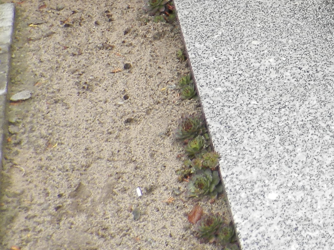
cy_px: -69
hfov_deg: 21.0
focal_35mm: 78
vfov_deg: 17.8
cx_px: 509
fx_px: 753
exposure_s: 1/60
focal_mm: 4.5
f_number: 3.1
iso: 80
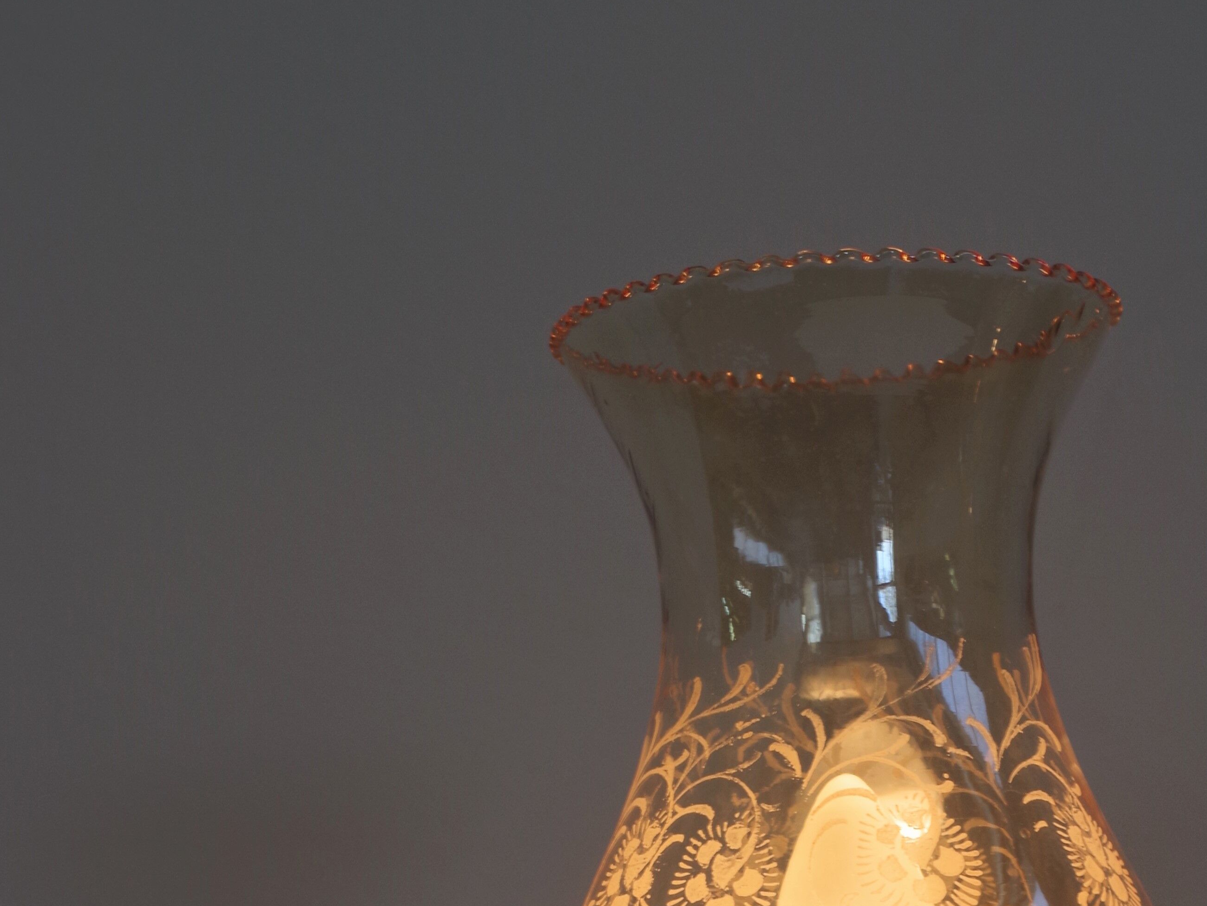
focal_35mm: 81
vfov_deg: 17.4
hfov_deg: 23.9
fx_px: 2825
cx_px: 861
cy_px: 1084
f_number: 4.5
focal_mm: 26.25
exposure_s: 1/100
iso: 200
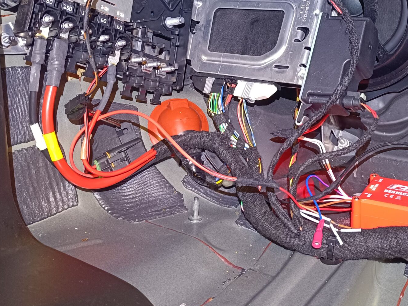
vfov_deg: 30.5
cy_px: 49
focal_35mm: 46
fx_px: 542
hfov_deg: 40.8
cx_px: 266
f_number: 1.88
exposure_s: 1/25
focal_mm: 5.59
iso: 722
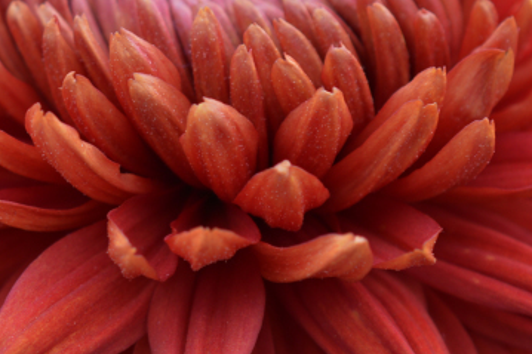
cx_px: 4
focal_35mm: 171
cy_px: 158
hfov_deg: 11.9
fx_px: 2526
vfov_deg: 8.0
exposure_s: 1/100
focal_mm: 40
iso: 100
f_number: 5
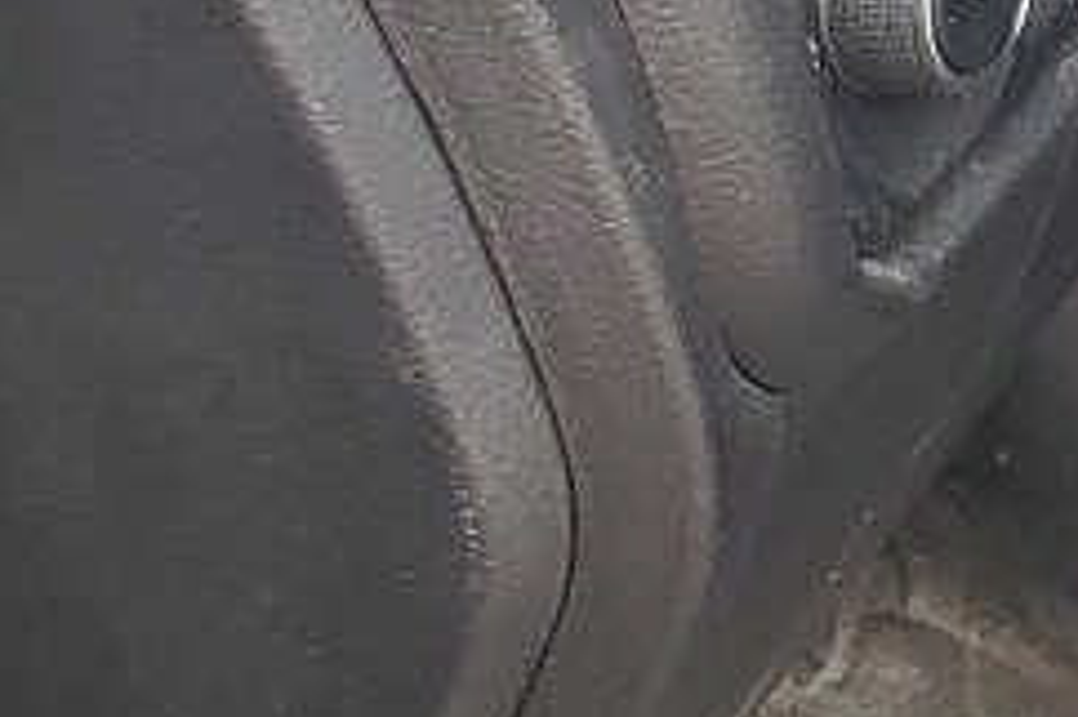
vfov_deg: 7.4
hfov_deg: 9.2
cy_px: -721
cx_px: 3265
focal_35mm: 179
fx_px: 5356
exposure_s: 1/323
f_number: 1.5
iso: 50
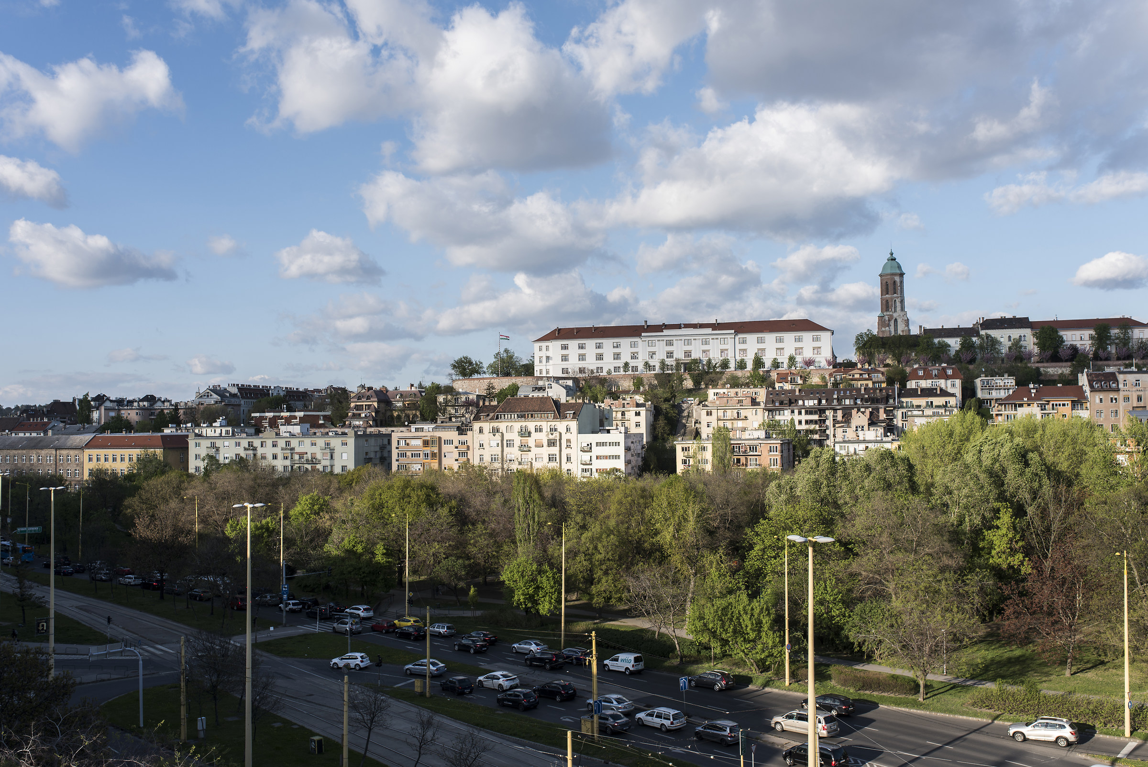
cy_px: 384
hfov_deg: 54.4
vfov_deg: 37.9
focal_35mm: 35
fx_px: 1116
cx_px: 574
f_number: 8
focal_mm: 35
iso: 100
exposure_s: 1/200
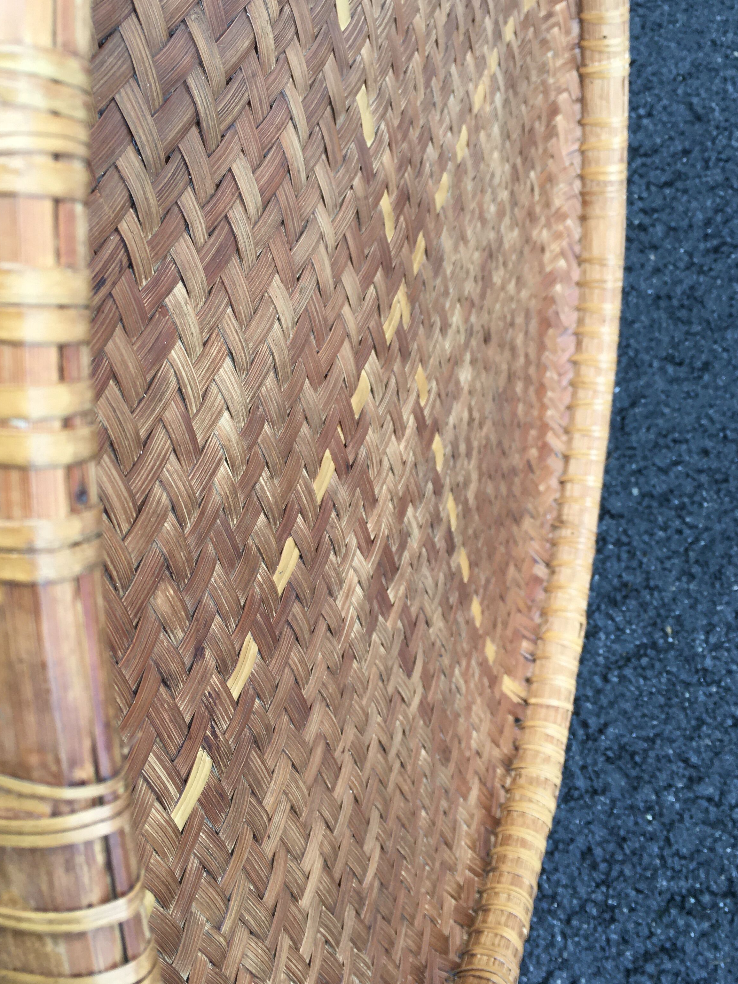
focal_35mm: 38
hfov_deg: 37.6
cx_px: 306
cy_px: 430
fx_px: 1080
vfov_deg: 48.9
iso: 40
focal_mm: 4.15
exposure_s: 1/100
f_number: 2.2
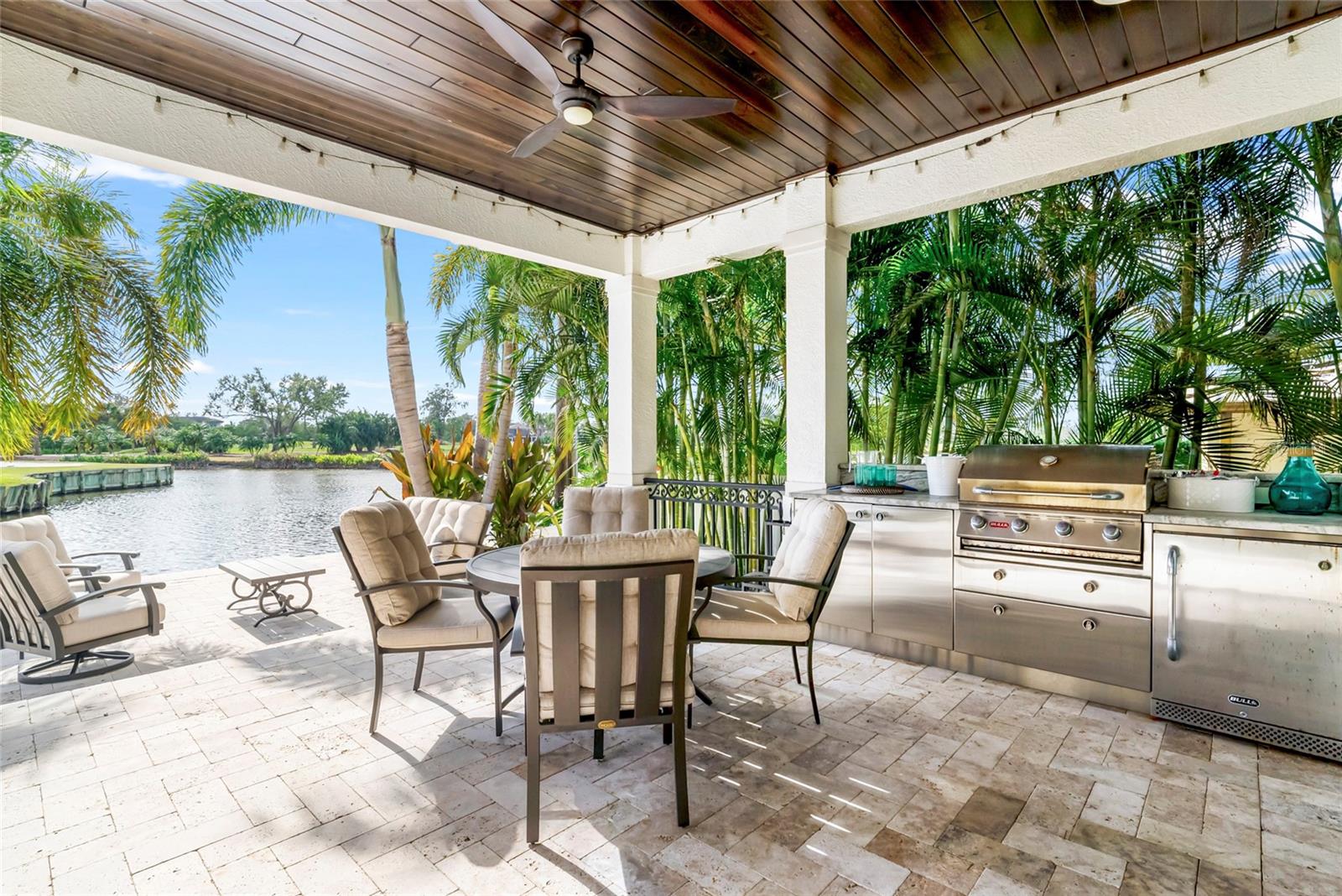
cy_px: 448
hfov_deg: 96.7
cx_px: 671
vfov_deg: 73.8
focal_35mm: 16
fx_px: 597
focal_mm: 16
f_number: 9
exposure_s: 1/200
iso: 100
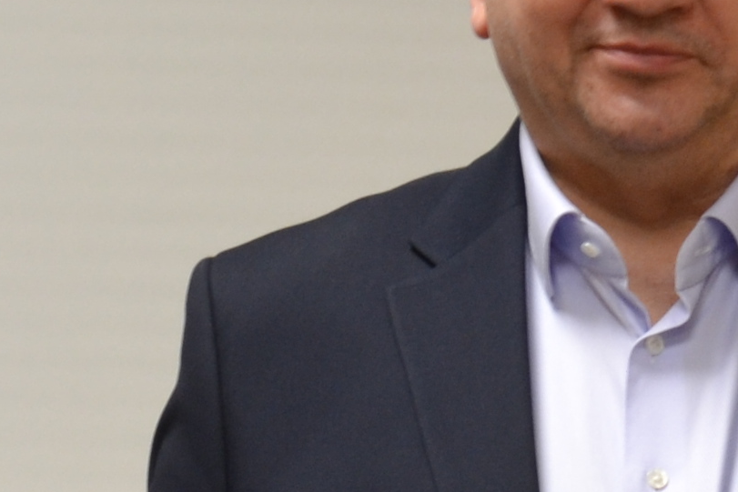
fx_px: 6991
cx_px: 243
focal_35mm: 341
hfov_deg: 6.0
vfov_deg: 4.0
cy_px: 670
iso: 400
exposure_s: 1/30
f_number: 4.5
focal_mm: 40
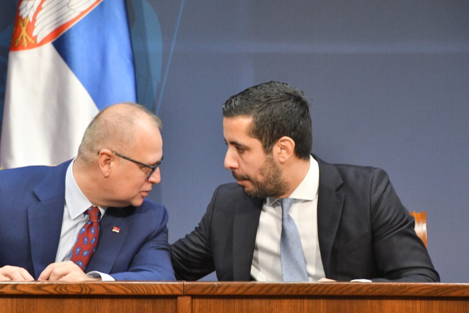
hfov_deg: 10.1
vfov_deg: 6.7
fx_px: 2657
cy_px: 177
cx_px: 202
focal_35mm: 204
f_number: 5.6
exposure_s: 1/125
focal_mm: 100
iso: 2200
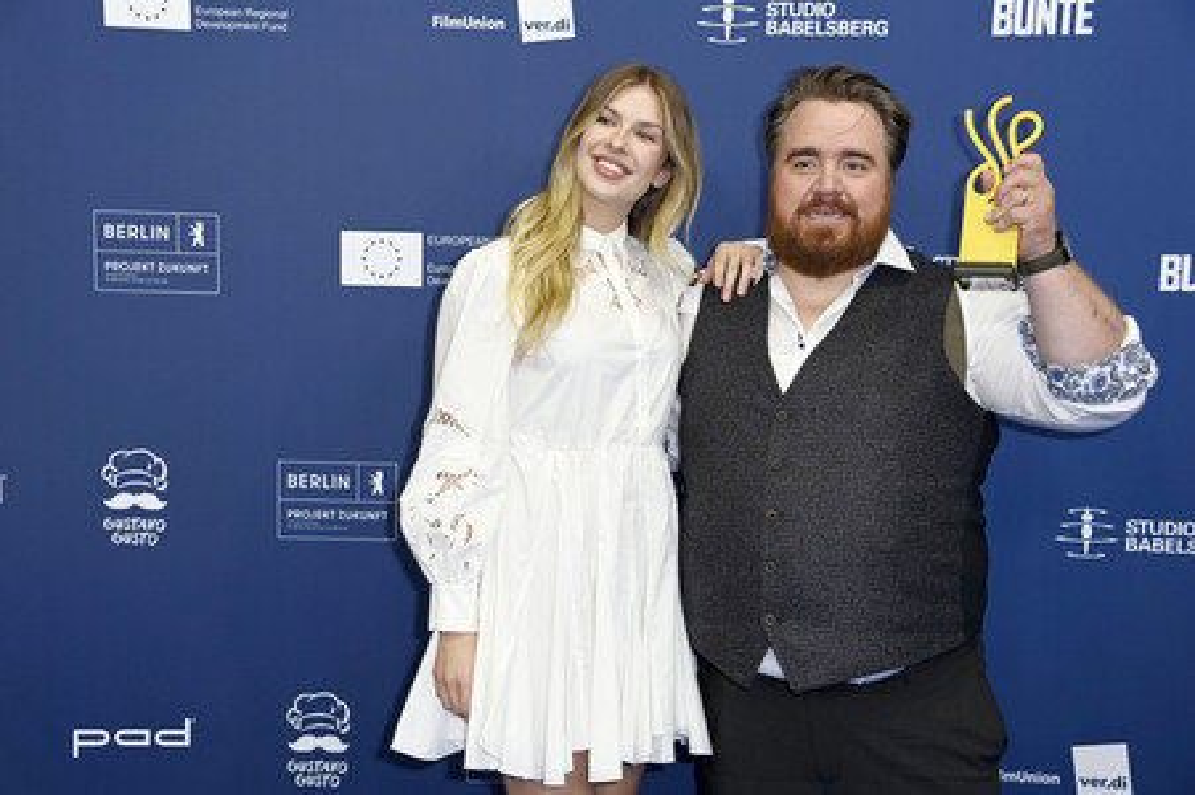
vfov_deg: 27.0
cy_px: 398
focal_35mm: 50
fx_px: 1658
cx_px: 598
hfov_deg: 39.6
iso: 800
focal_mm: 50
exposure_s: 1/200
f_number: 5.6
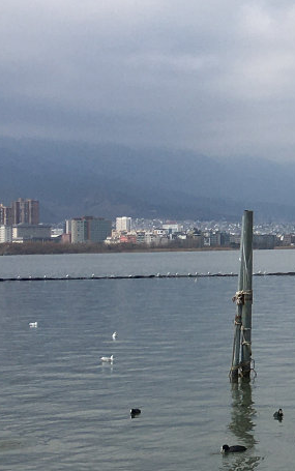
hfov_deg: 10.9
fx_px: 1387
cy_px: 189
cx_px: 616
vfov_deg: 19.3
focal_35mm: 108
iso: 25
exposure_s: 1/2747
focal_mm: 4.15
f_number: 2.2
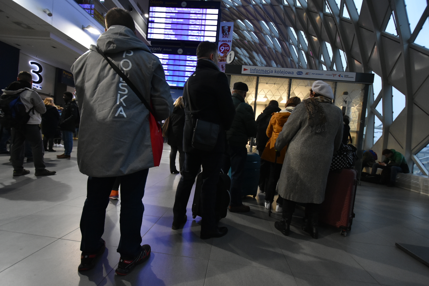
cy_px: 143
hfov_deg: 100.4
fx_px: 179
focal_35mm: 15
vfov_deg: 77.3
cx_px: 214
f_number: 3.5
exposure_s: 1/125
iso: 2000
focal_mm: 10
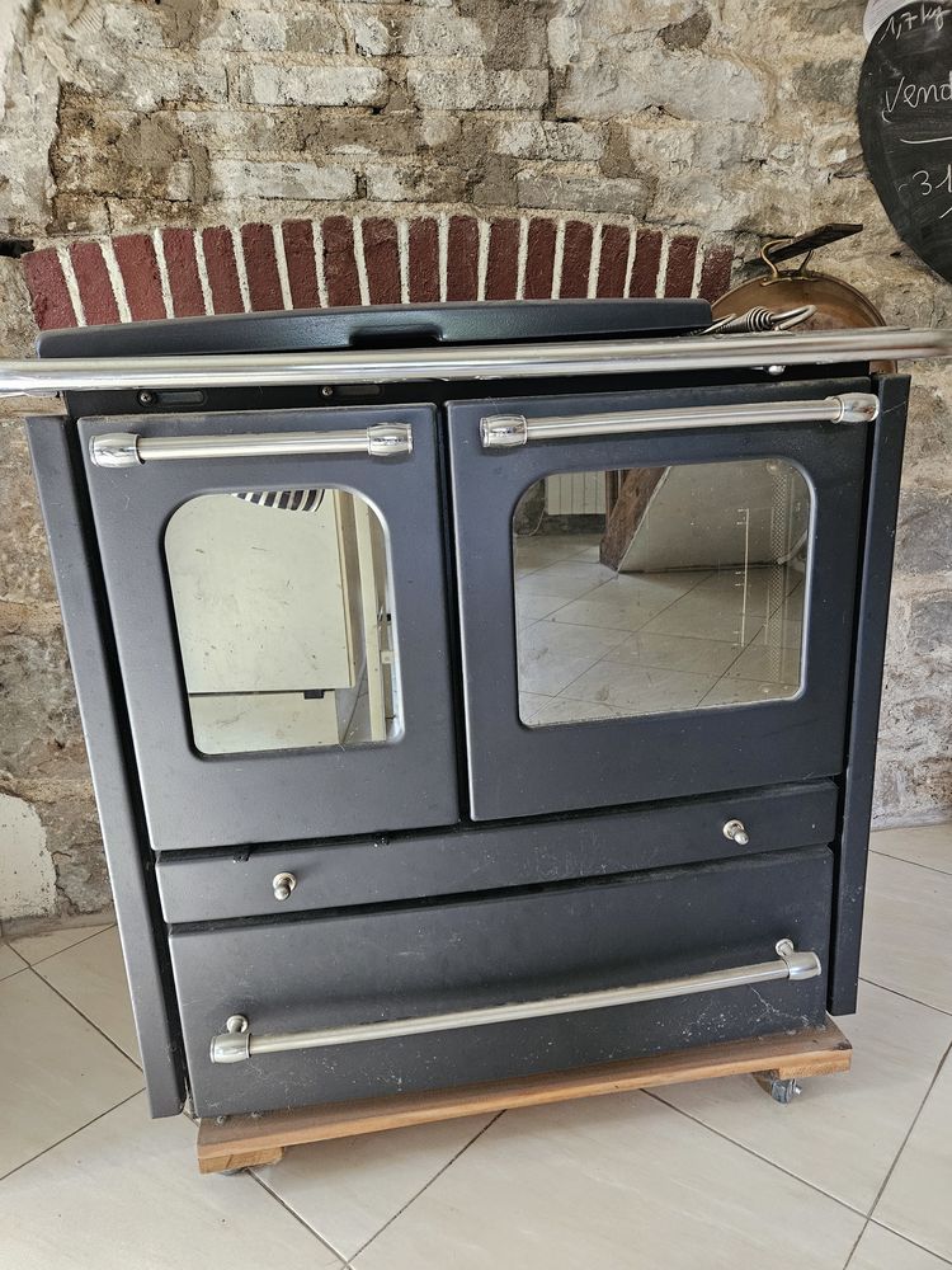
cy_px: 635
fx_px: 843
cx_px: 476
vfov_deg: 73.9
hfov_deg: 58.9
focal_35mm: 23
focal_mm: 5.4
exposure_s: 1/100
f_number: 1.8
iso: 800
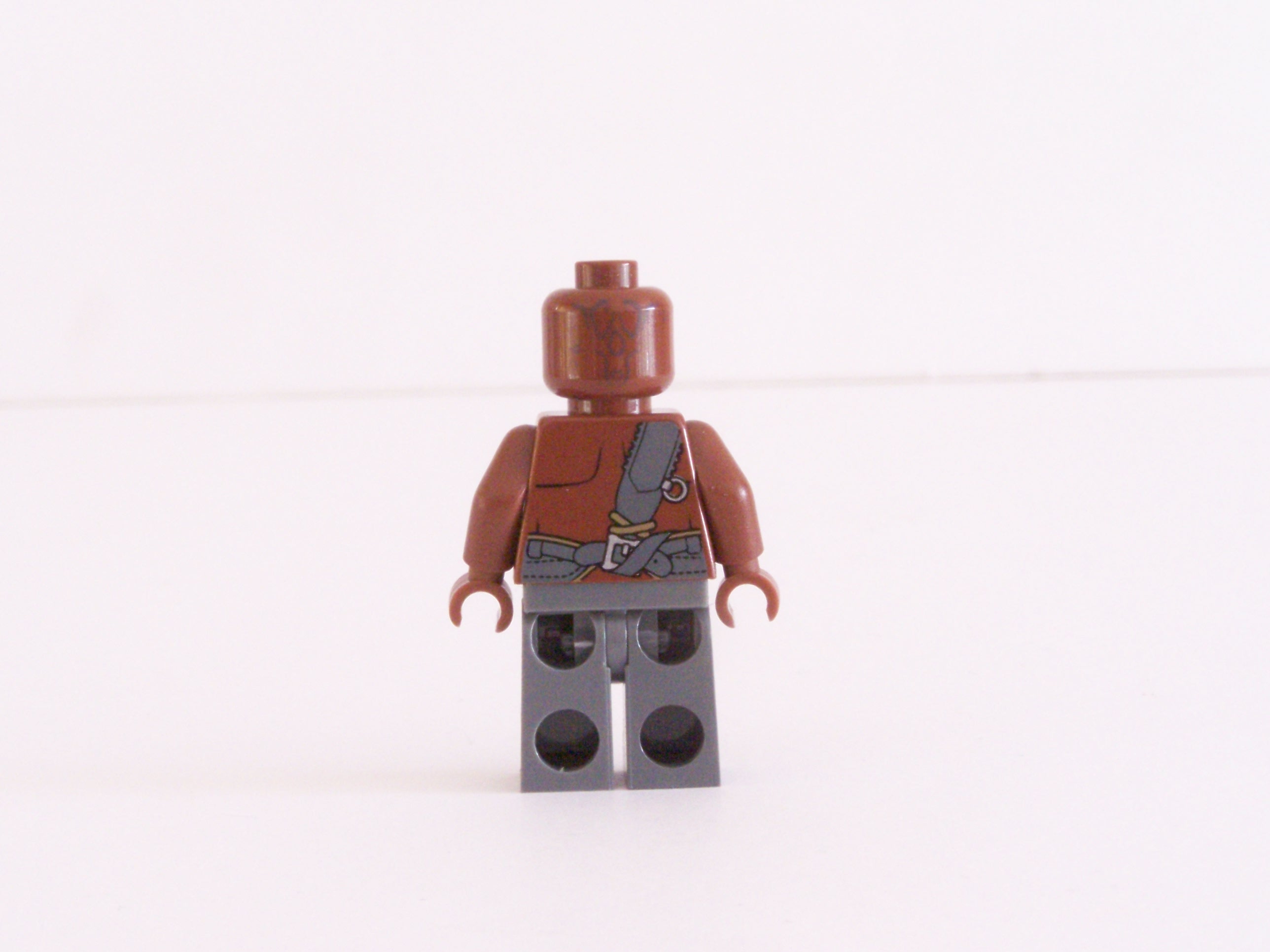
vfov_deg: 15.7
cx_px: 635
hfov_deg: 20.9
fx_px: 3449
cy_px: 476
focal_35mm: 94
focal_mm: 15.6
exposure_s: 1/1.43
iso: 400
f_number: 8
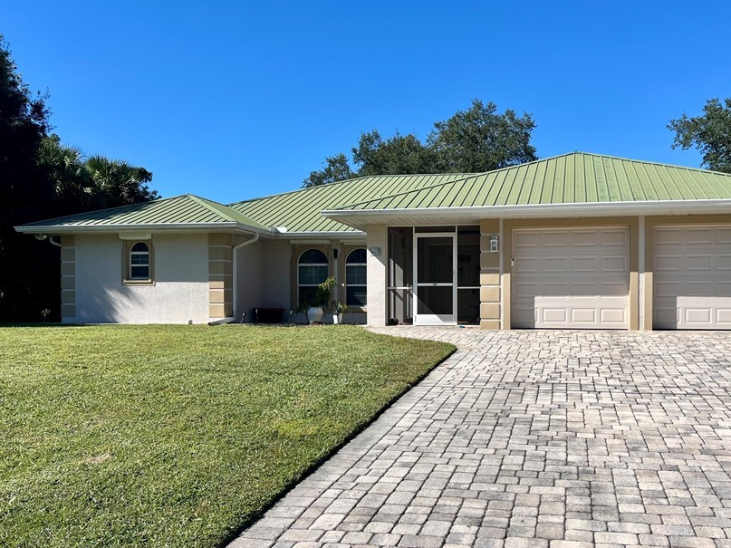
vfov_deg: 42.8
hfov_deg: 54.8
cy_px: 315
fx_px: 697
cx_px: 449
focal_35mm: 33
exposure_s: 1/6211
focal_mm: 5.7
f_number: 1.5
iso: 50
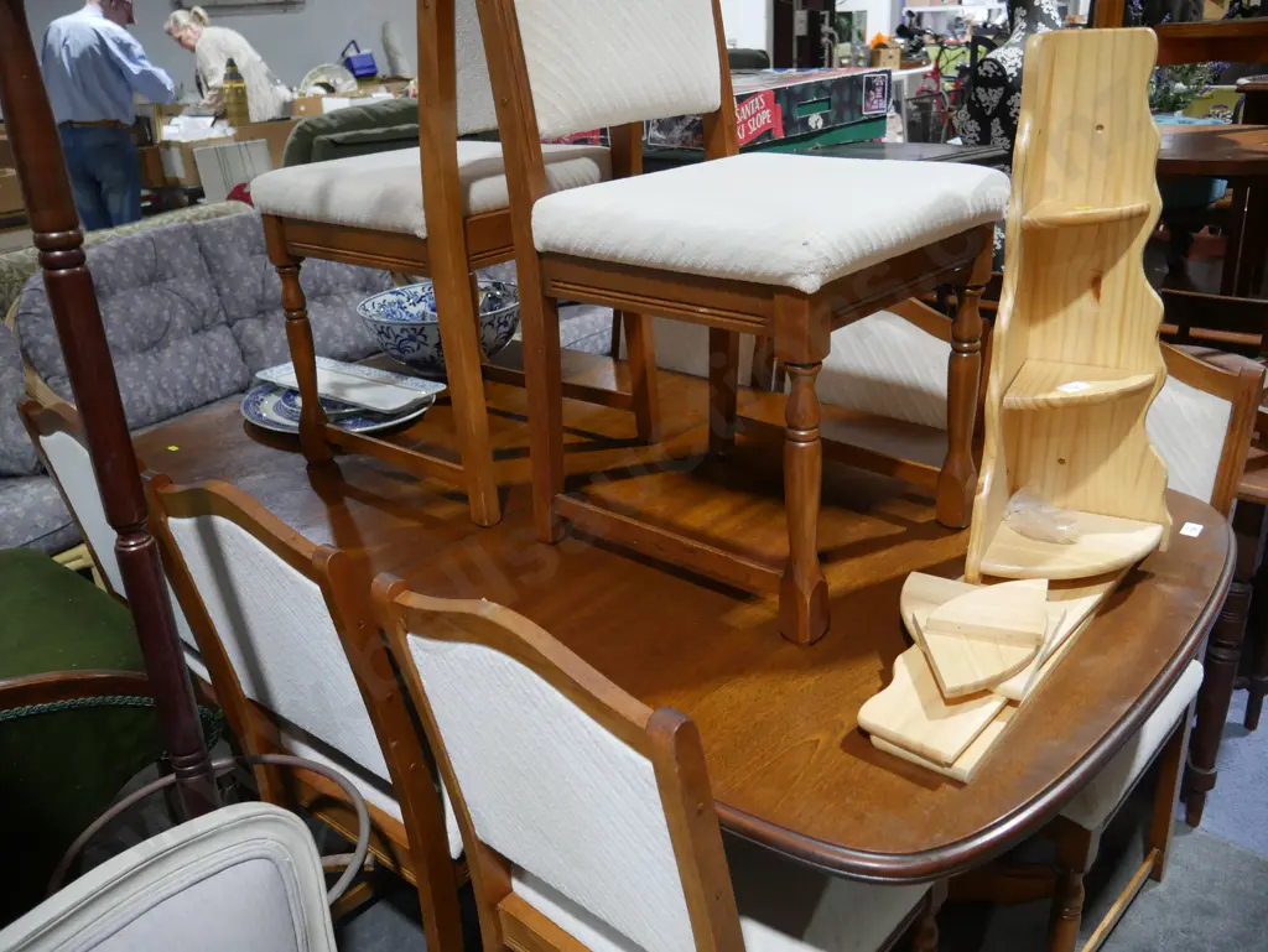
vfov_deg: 49.8
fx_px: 1026
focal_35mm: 28
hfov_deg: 63.4
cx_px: 634
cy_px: 476
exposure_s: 1/60
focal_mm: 14
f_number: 3.5
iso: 400
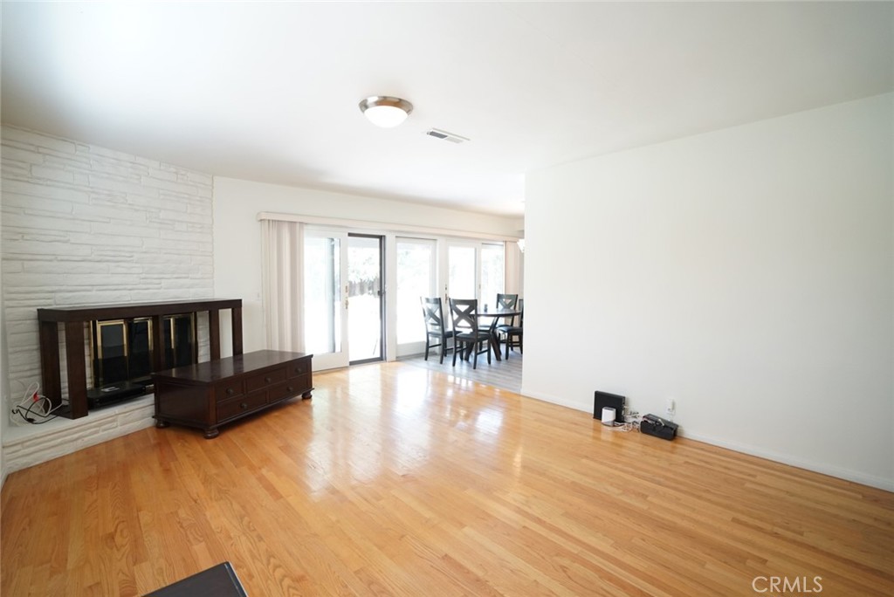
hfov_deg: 96.7
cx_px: 447
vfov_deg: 73.8
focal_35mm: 16
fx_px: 398
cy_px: 298
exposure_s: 1/60
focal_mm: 16
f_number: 4
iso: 1000
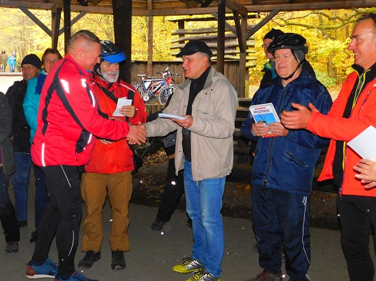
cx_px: 158
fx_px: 456
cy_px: 126
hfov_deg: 44.7
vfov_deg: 34.3
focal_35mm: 42
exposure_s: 1/30
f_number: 3.5
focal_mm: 6.3
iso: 320
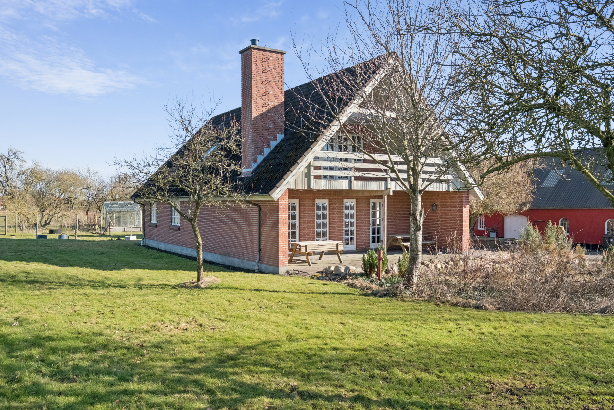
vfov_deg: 45.0
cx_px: 307
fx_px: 495
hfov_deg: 63.7
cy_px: 205
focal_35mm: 29
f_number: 8
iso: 800
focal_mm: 19.1
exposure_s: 1/500
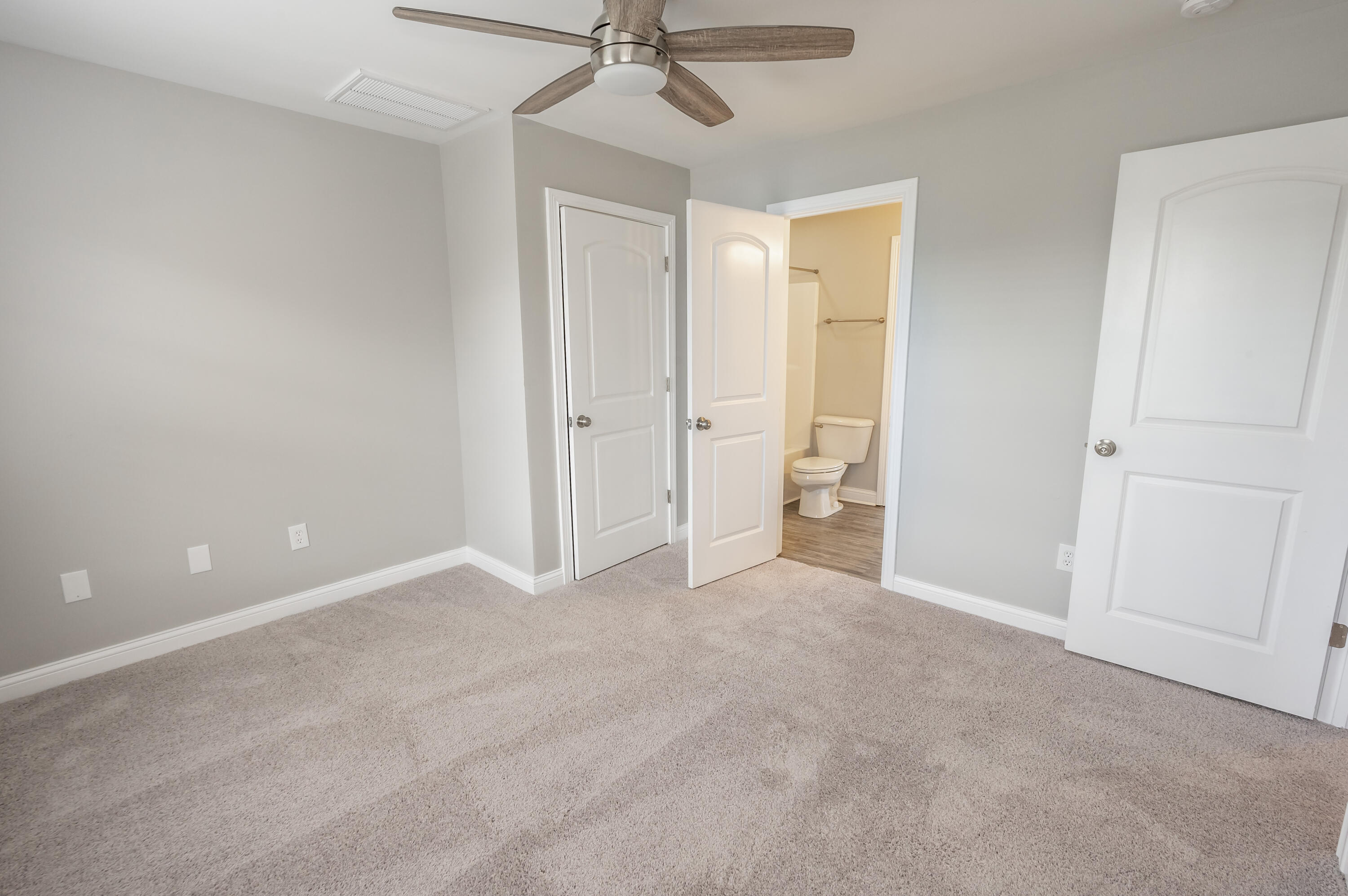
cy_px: 448
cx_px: 674
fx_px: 524
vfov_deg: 81.1
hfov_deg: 104.3
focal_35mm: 14
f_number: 13
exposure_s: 1/15
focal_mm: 14
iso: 1000
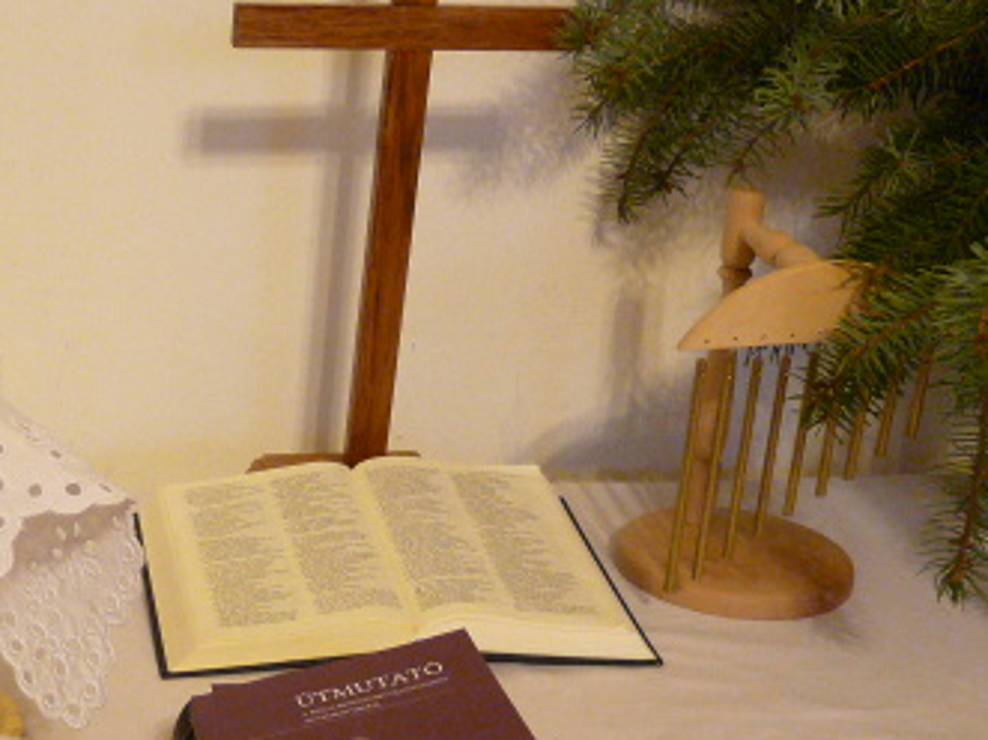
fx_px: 1655
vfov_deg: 25.2
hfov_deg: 31.2
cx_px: 36
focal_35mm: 58
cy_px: 445
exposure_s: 1/20
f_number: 2.8
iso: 400
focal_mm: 4.8
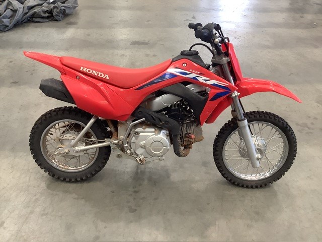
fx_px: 288
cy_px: 121
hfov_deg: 58.4
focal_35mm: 31
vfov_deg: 45.4
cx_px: 161
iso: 160
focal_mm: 3.3
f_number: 2.4
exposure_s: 1/50
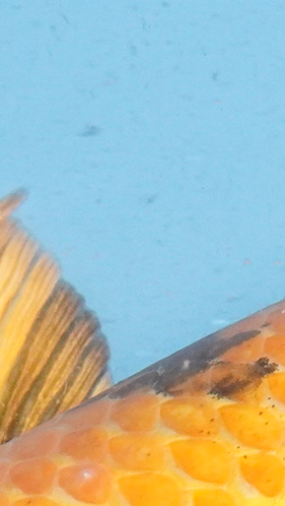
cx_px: 670
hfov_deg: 3.4
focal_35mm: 358
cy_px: 480
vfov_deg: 6.0
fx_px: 4812
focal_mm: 39
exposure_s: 1/160
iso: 2000
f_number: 4.5
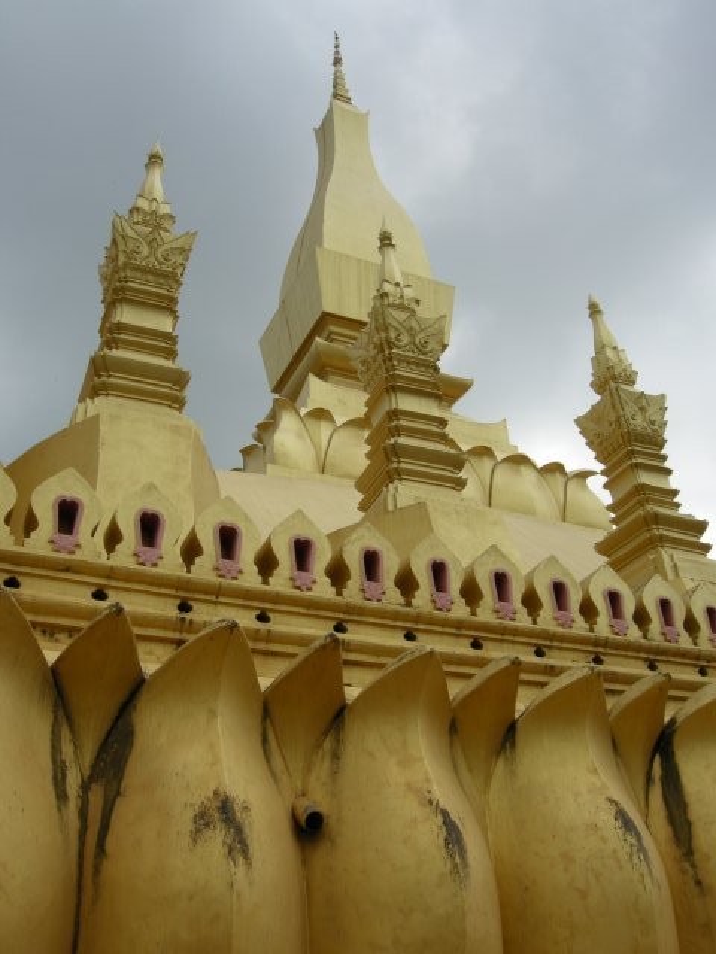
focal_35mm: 36
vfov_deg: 51.4
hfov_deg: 39.7
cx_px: 358
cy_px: 477
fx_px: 993
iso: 64
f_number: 6.1
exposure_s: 1/260
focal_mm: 7.5
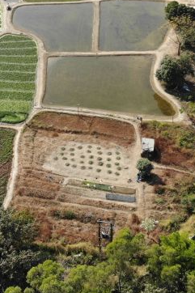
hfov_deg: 19.7
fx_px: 561
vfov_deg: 28.7
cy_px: 61
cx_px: 106
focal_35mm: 69
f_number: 2.8
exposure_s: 1/693
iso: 100
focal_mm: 4.5
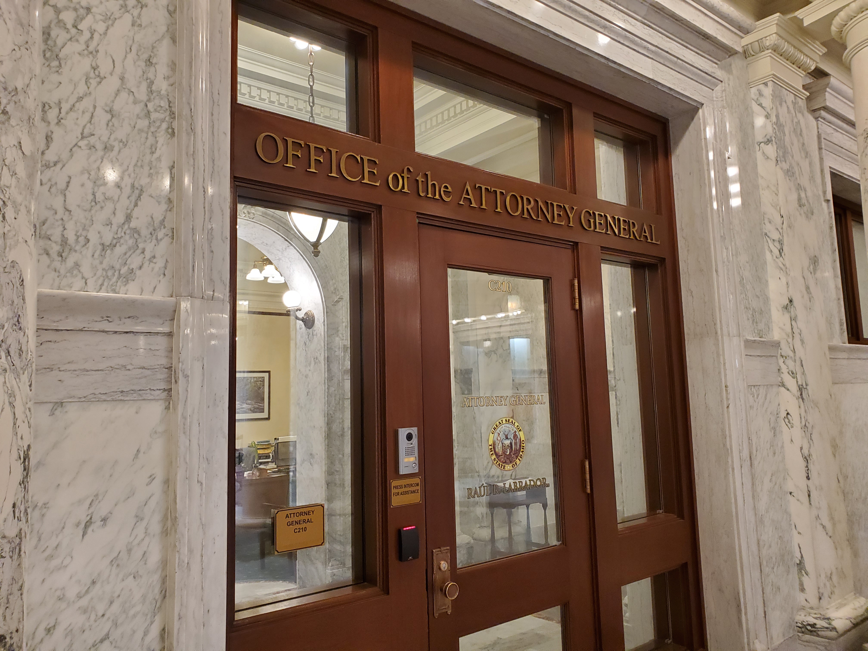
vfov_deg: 53.1
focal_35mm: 26
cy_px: 326
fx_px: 652
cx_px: 434
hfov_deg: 67.3
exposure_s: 1/40
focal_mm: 4.3
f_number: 2.4
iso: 400
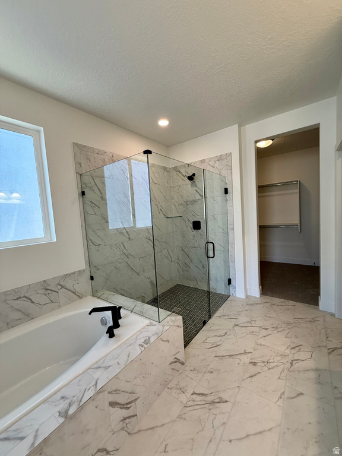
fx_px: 184
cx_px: 171
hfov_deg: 85.7
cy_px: 228
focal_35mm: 14
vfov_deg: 102.1
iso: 125
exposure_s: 1/120
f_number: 2.2
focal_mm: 2.22
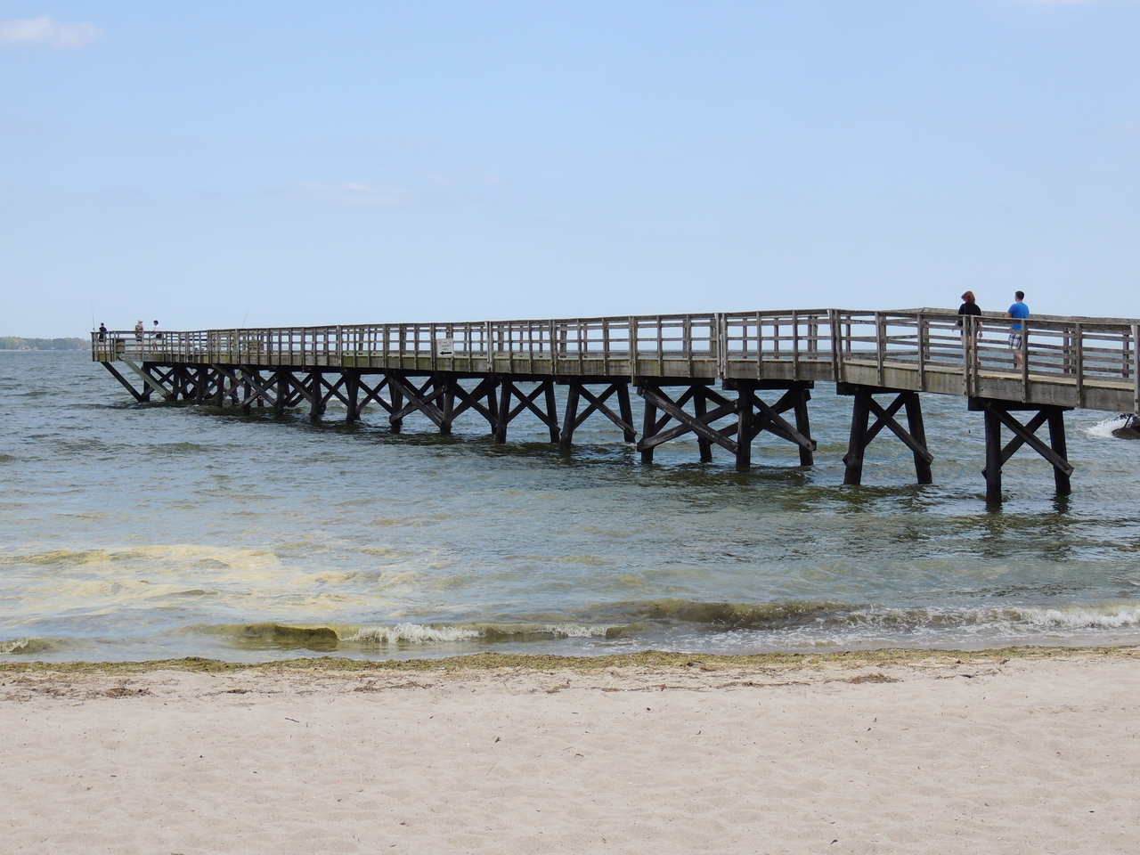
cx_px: 570
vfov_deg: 26.6
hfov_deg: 34.9
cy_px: 428
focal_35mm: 55
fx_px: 1811
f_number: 3.7
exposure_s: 1/800
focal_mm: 9.8
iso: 100
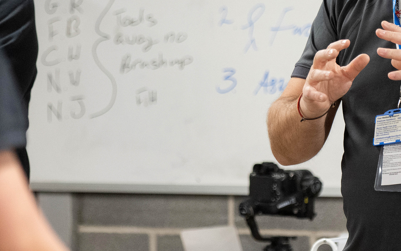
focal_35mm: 333
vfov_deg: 3.9
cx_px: 107
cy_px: -6
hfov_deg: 6.3
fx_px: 3639
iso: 2000
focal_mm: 102
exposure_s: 1/320
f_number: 2.8
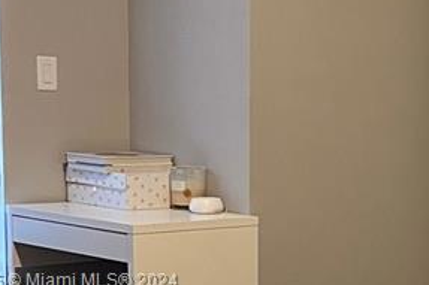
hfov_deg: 16.9
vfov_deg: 12.0
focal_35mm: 113
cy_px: 282
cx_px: 577
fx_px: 1346
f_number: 1.5
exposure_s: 1/60
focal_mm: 5.7
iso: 500
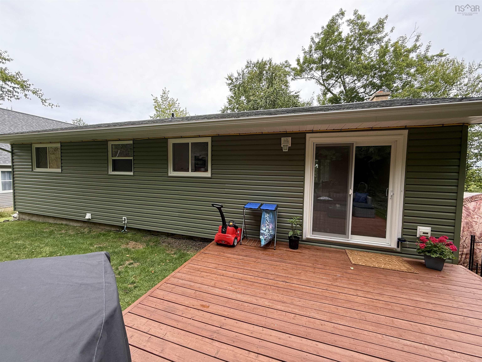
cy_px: 181
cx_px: 241
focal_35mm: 14
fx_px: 195
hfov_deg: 102.1
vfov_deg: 85.7
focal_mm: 2.22
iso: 64
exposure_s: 1/174
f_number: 2.2
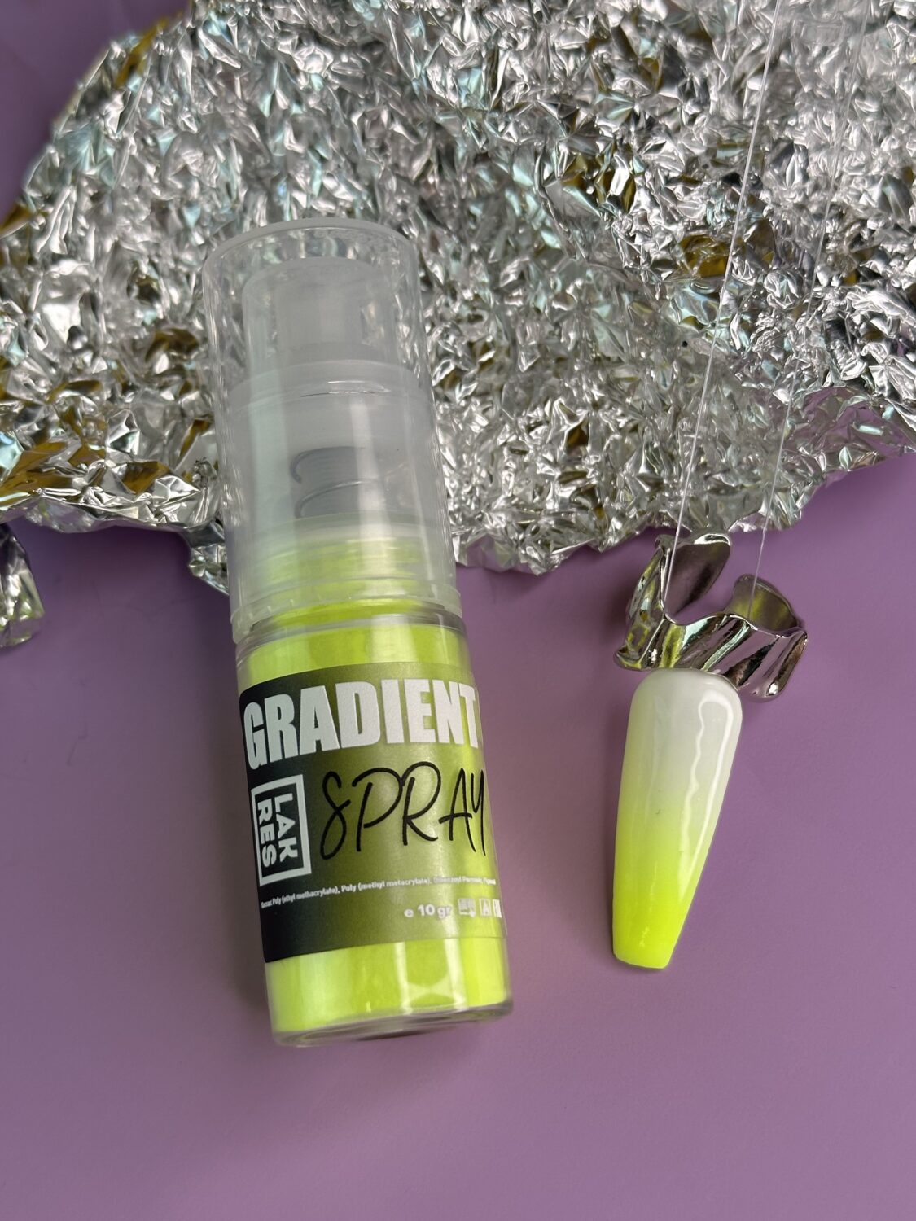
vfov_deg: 39.7
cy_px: 610
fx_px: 1694
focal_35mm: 48
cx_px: 458
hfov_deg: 30.3
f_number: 1.78
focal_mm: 6.86
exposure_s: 1/785
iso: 64
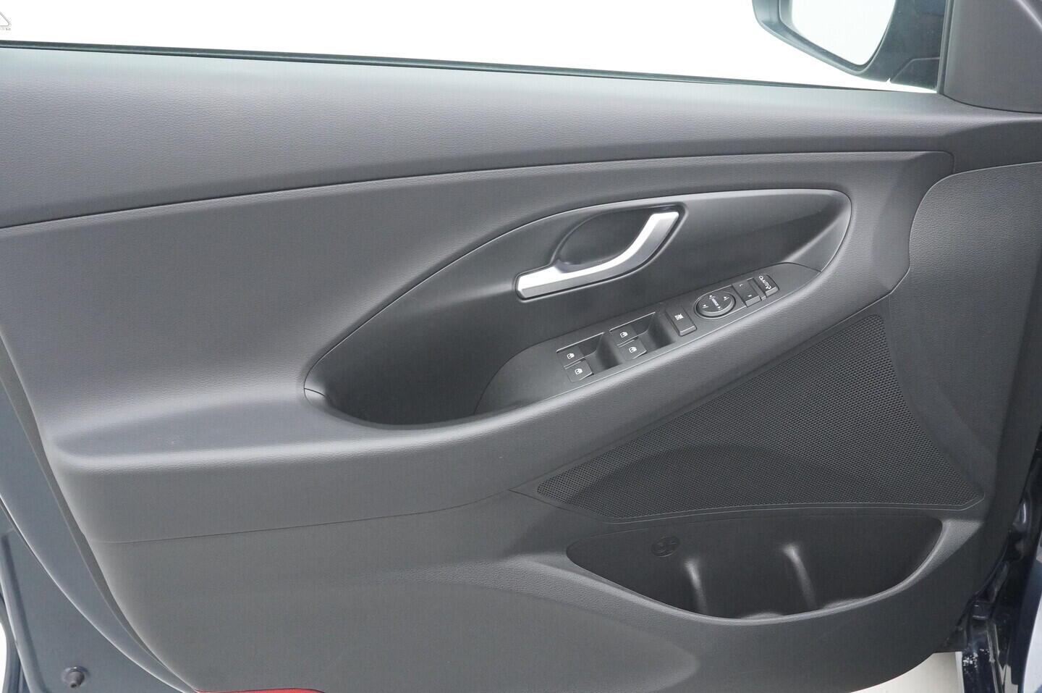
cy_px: 346
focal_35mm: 36
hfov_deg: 53.2
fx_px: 1041
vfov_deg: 36.8
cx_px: 521
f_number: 6.3
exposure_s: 1/160
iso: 4000
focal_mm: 24
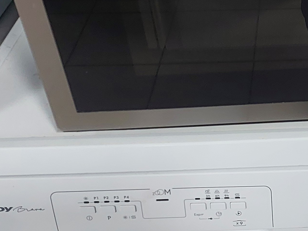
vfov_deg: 19.8
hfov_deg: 25.1
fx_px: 641
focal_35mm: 72
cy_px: -3
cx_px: 341
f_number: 1.8
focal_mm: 5.06
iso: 400
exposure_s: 1/50
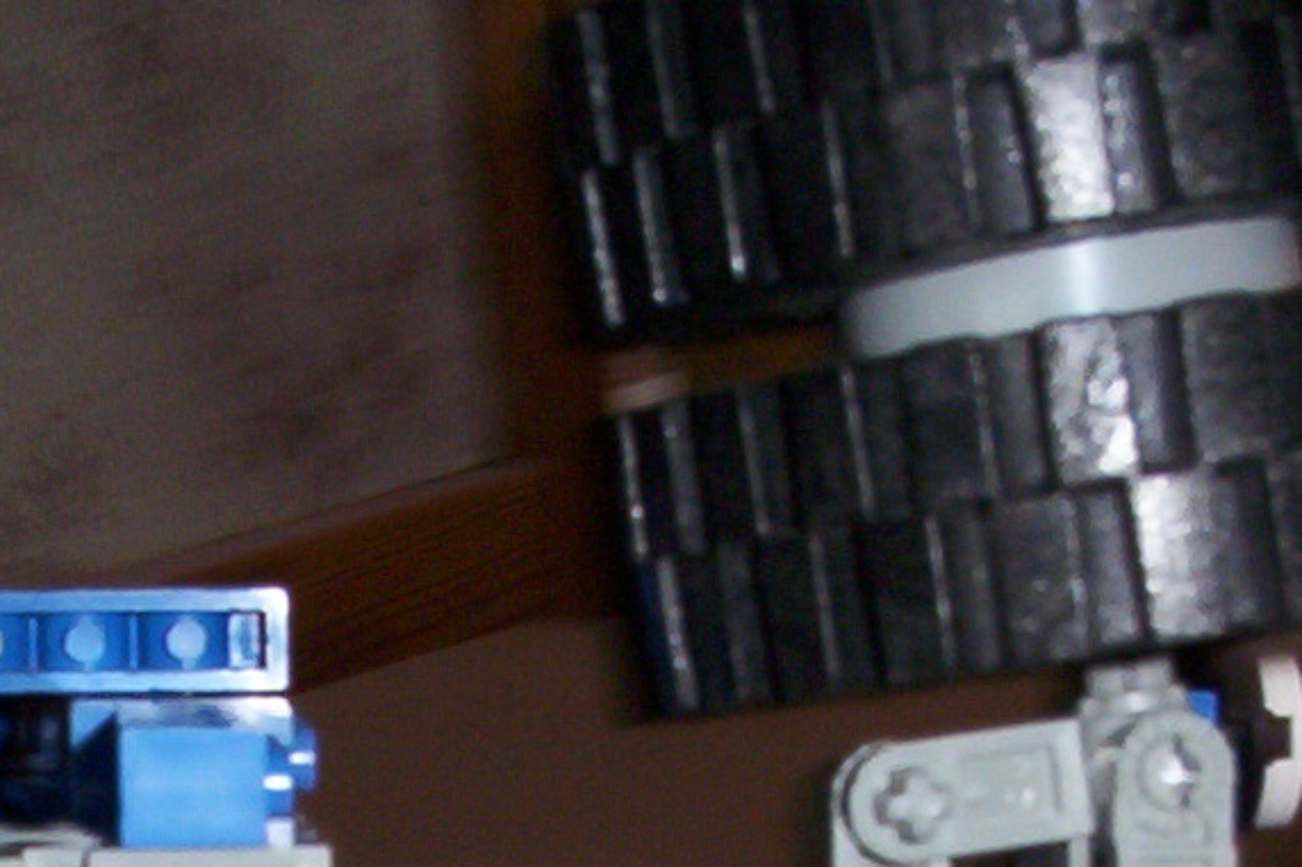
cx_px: 339
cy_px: 1347
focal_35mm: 116
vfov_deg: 11.3
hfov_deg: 17.6
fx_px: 4194
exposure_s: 1/30
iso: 140
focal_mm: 6
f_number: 4.5
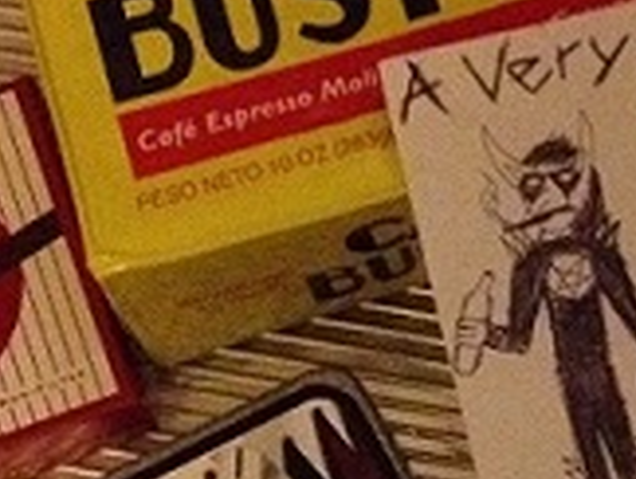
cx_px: 614
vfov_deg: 10.1
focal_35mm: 144
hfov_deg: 13.5
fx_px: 2650
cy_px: 667
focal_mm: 4.28
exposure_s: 1/15
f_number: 2.4
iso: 800
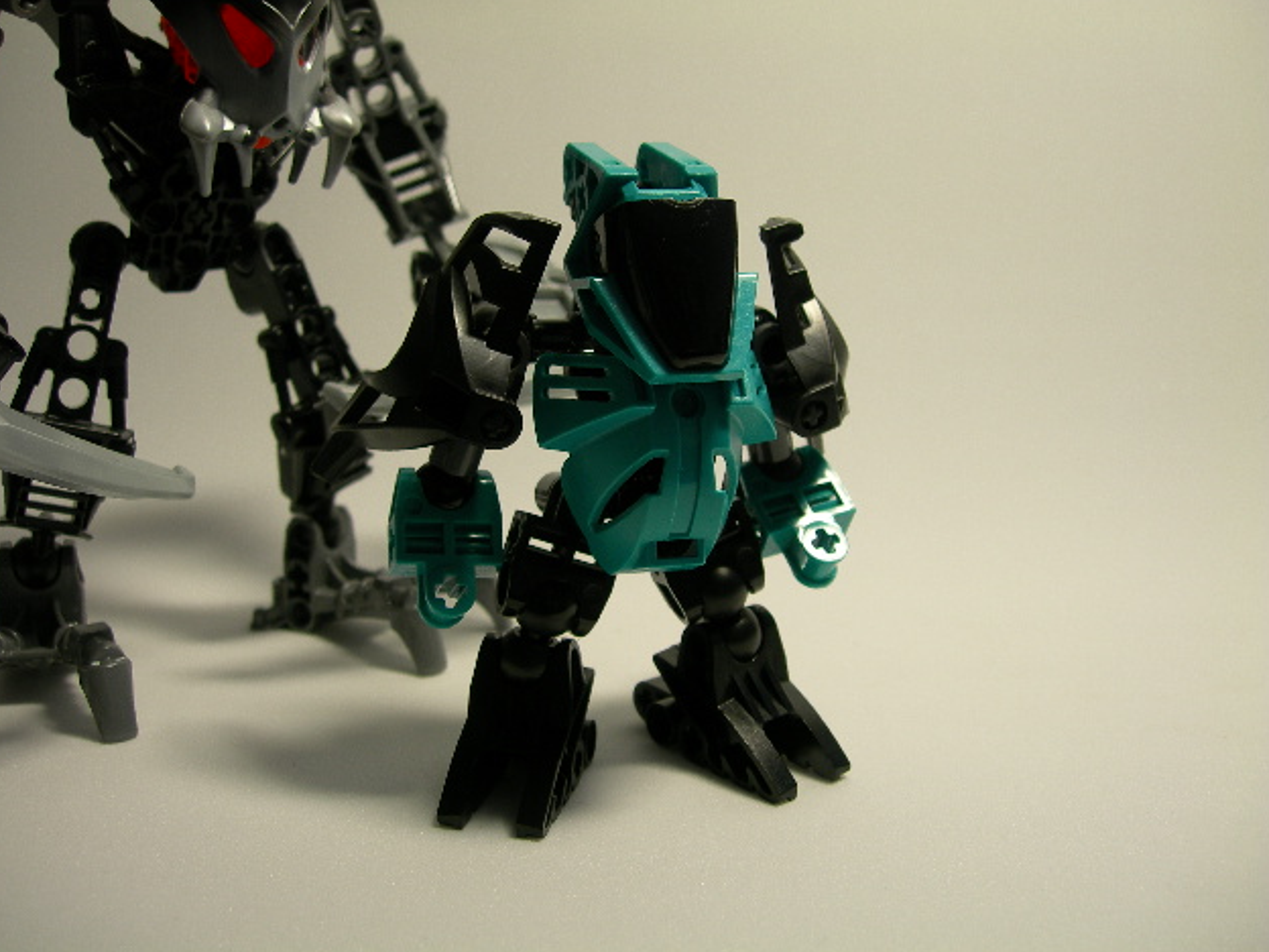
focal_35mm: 39
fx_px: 1430
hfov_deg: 47.9
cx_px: 624
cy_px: 466
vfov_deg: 36.8
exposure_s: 1/24.5
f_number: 2.8
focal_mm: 7.8
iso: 50
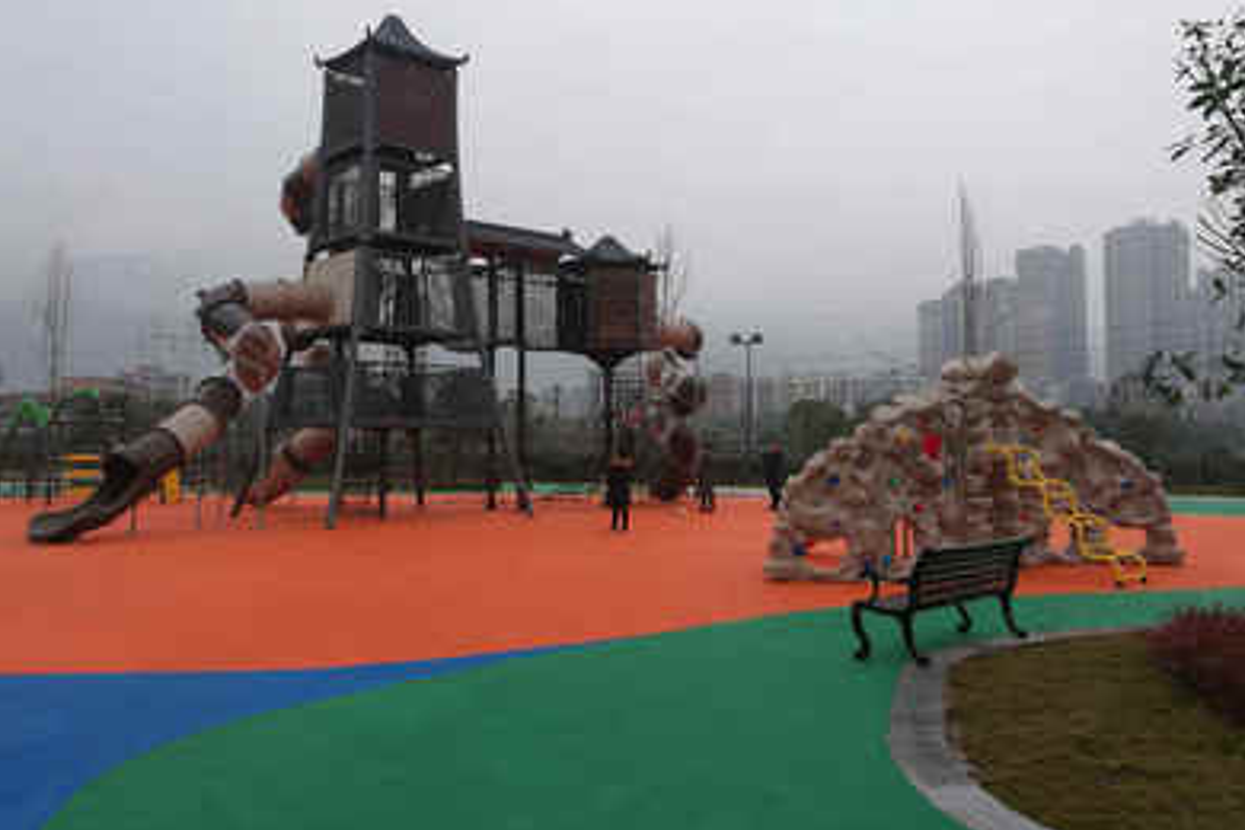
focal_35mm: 32
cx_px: 635
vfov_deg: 41.1
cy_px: 370
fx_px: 1107
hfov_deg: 58.7
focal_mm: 4.5
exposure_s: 1/206
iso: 50
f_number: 2.2
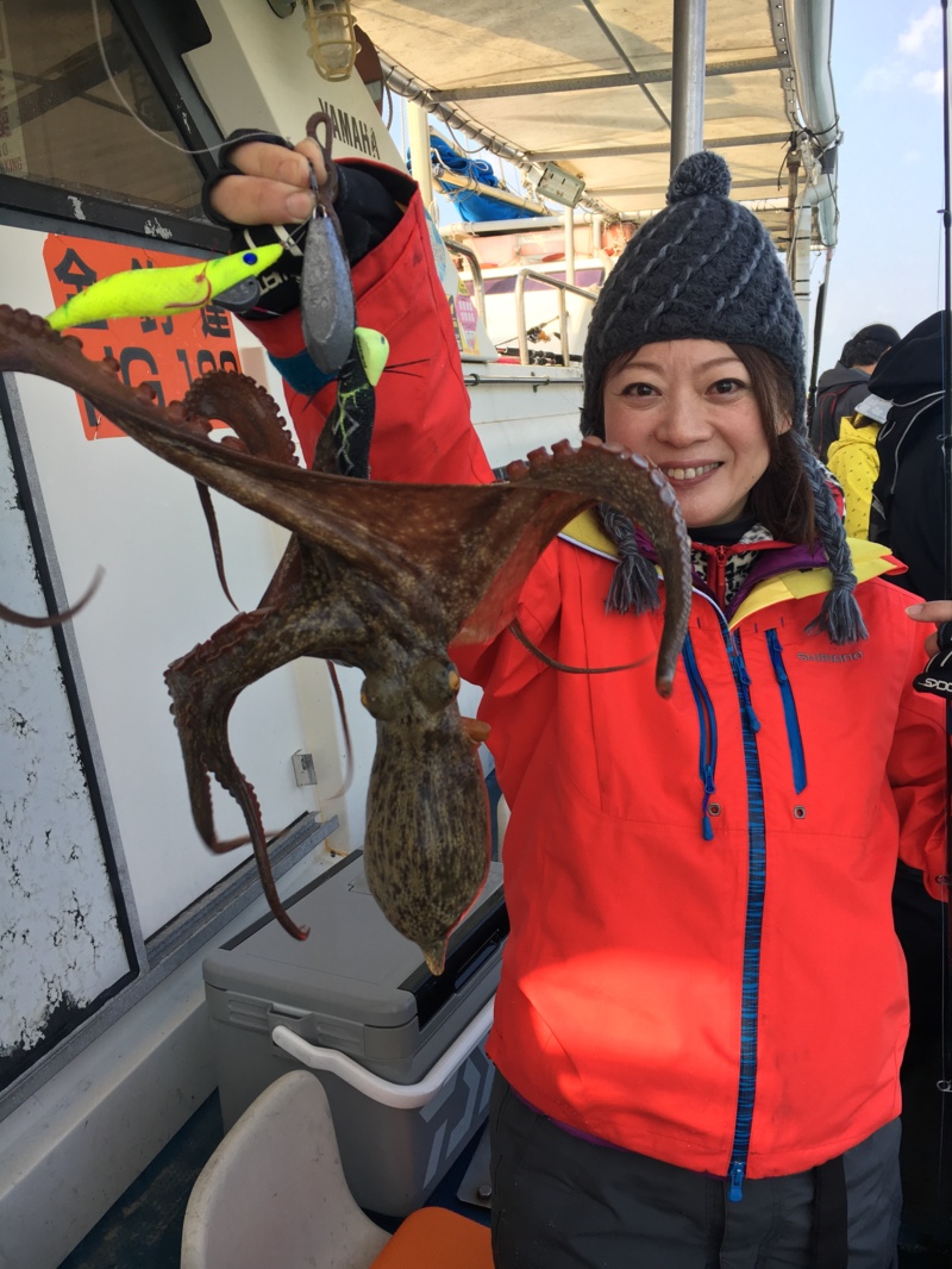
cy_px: 634
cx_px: 476
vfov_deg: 61.6
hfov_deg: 48.2
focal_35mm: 29
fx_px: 1063
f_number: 2.2
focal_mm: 4.15
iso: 25
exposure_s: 1/361
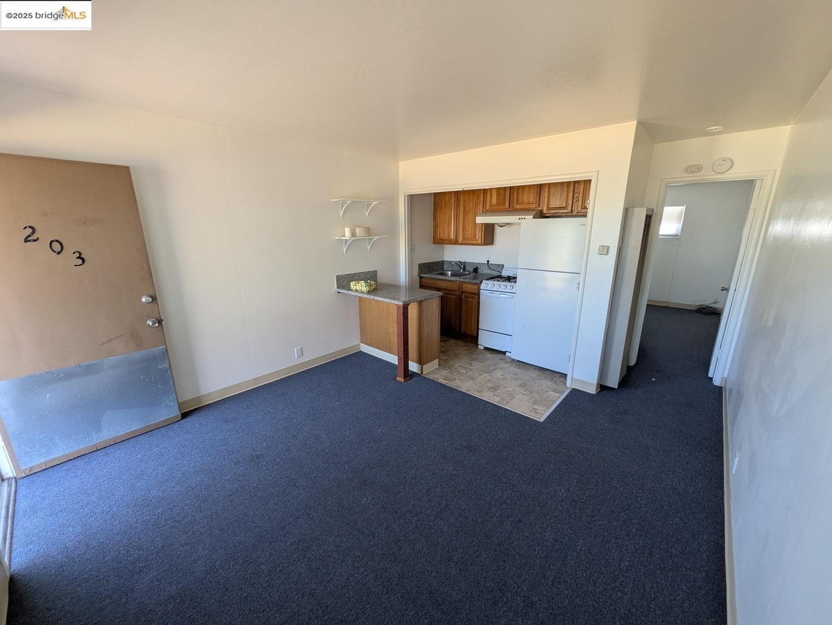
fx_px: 337
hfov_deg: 102.0
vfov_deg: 85.7
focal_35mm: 14
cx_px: 416
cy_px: 312
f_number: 2.2
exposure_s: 1/40
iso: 60
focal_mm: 1.83
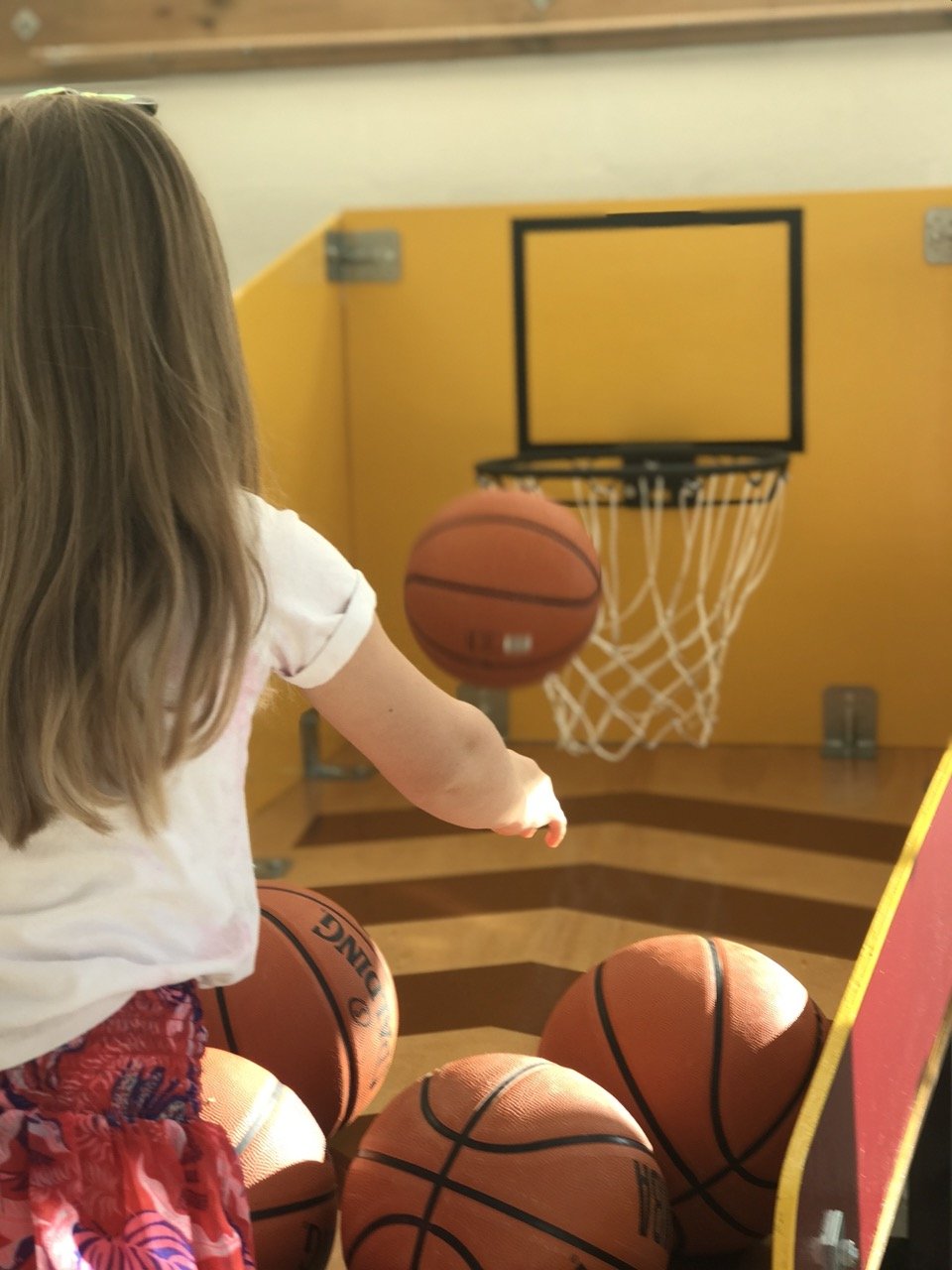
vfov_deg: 33.8
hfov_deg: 25.7
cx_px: 476
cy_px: 635
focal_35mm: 57
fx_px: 2090
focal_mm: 6.6
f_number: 2.8
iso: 20
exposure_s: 1/124
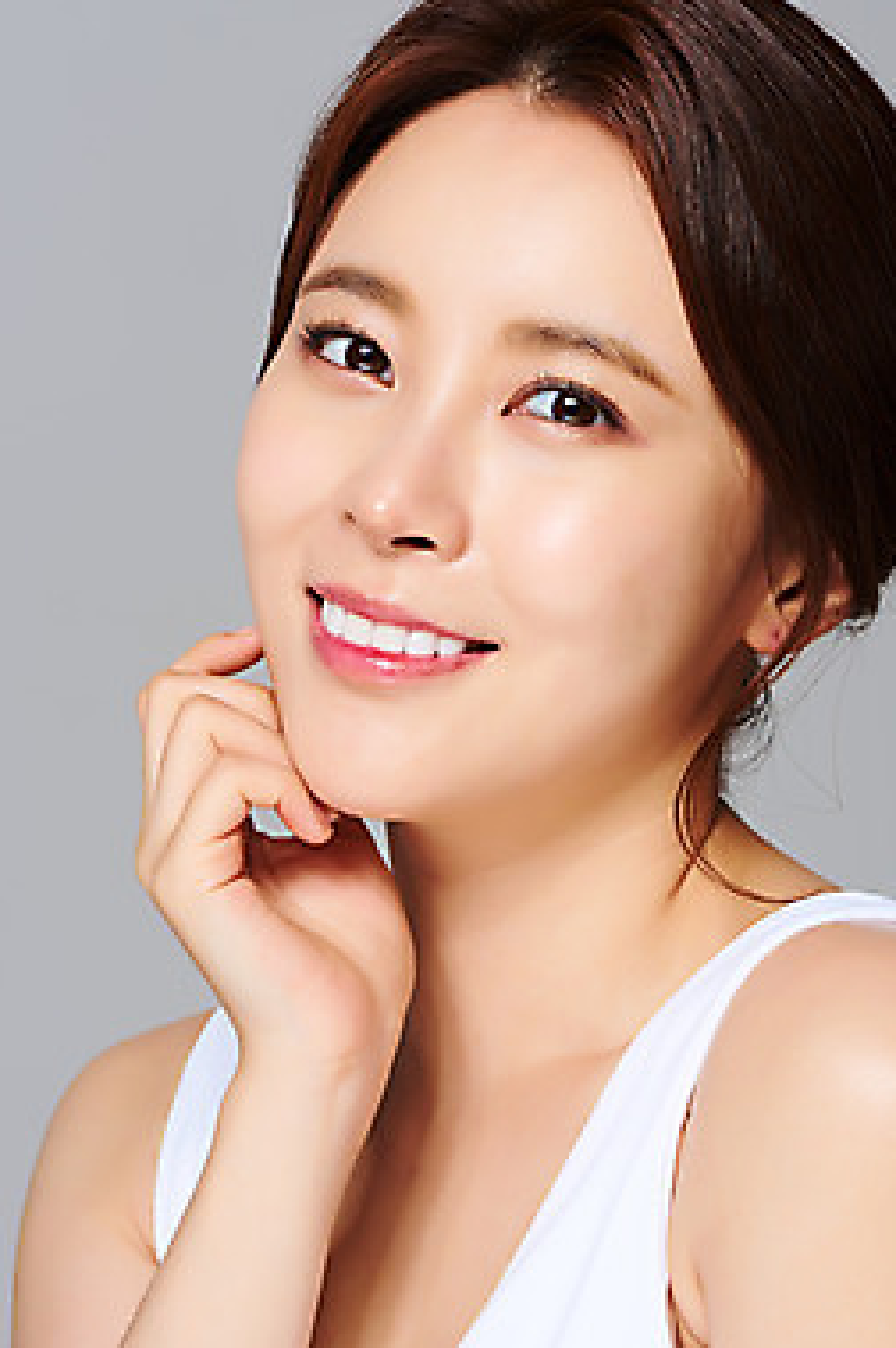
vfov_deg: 18.4
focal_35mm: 111
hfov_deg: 12.3
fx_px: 4151
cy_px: 647
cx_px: 471
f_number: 16
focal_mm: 105
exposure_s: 1/125
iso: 64
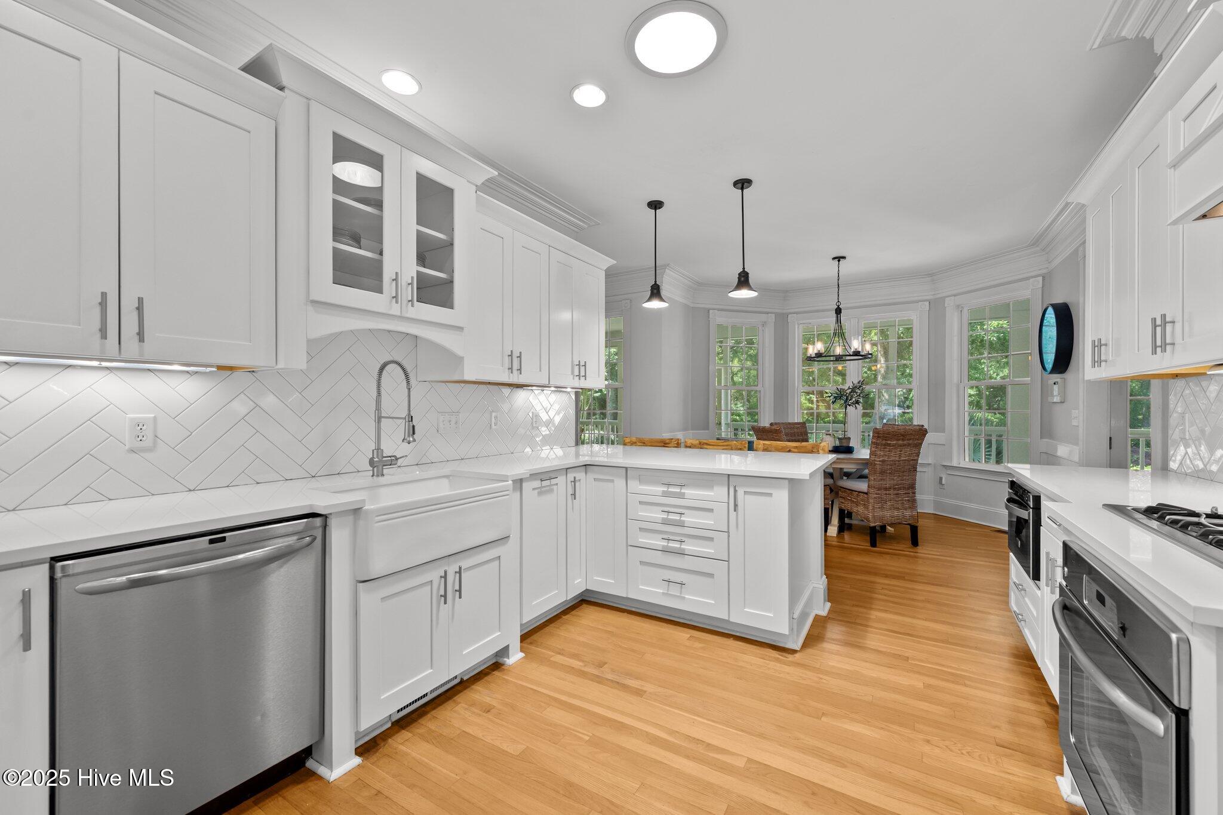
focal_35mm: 14
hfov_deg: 104.3
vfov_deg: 81.2
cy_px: 408
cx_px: 612
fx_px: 476
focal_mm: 14
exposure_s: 1/5
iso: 640
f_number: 7.1
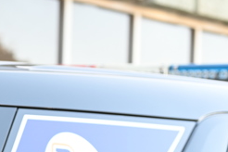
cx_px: -125
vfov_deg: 6.5
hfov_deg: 9.6
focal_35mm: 208
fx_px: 1317
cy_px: 259
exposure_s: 1/250
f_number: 3.5
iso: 400
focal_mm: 50
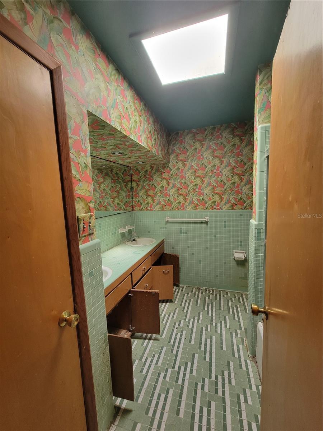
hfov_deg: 89.9
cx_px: 162
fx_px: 162
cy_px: 216
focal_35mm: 13
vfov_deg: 106.2
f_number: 2.2
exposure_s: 1/60
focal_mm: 2.2
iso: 200
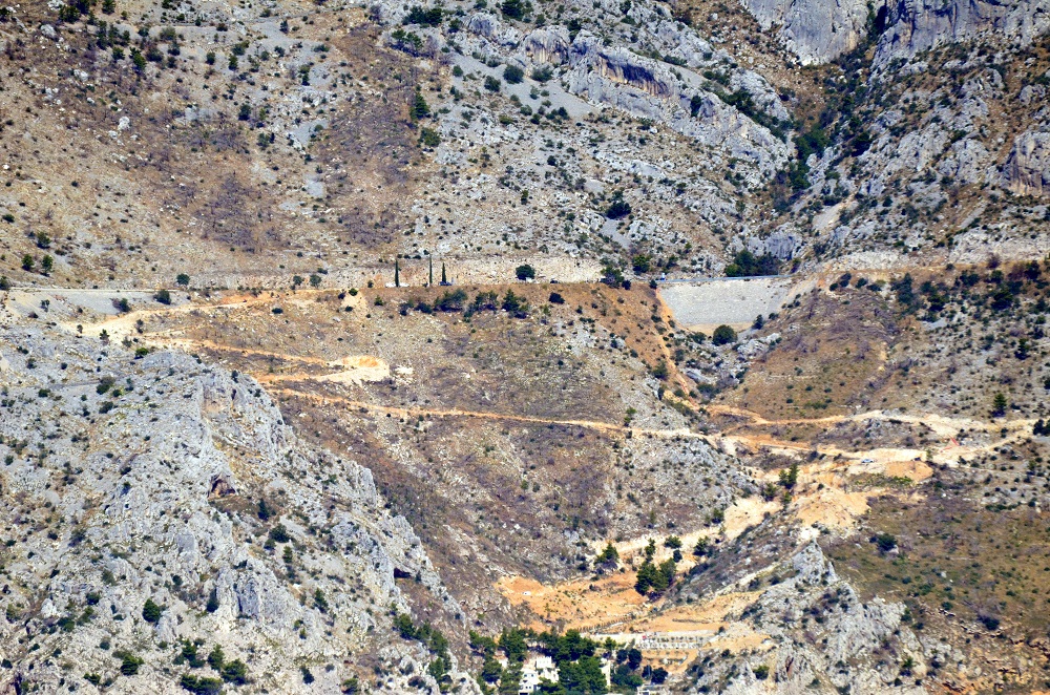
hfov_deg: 5.7
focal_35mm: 360
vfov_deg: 3.8
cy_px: 348
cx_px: 525
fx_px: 10477
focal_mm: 240
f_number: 5.6
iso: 1400
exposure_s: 1/8000
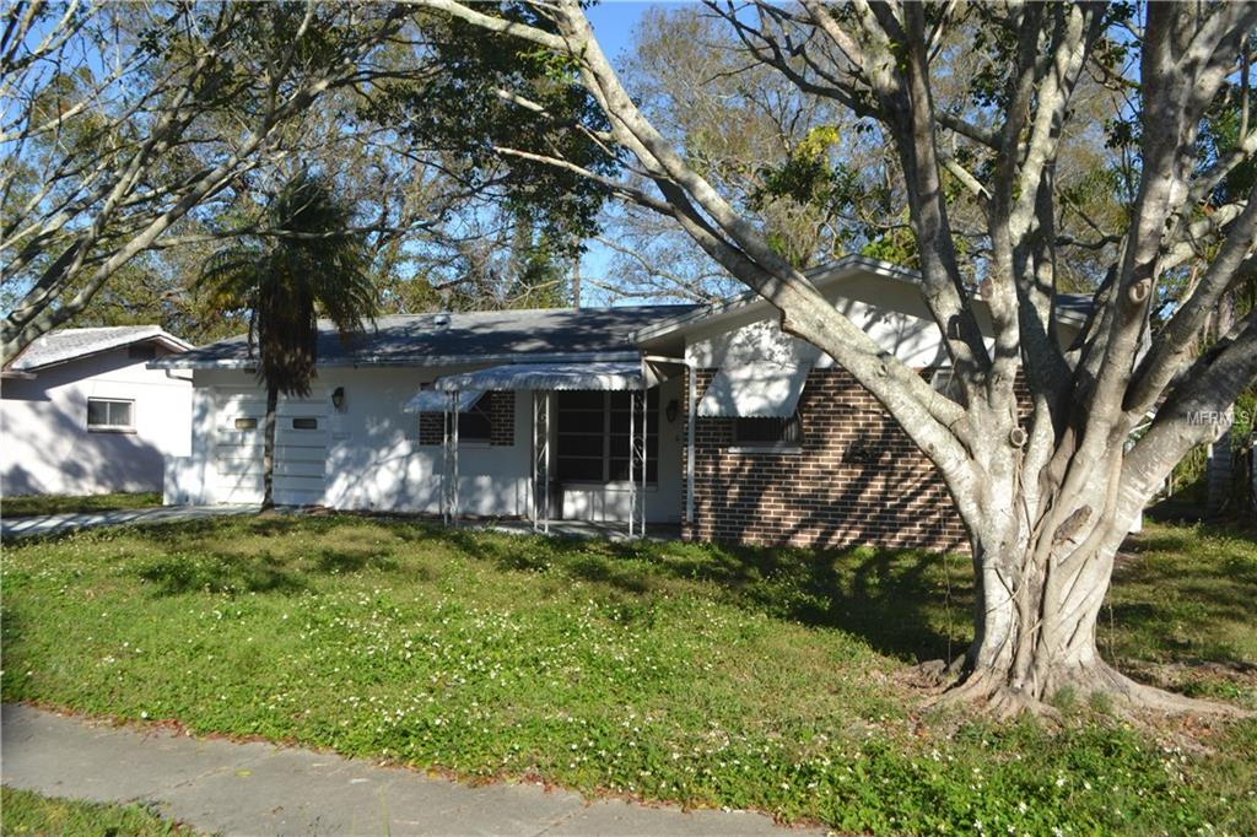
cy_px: 418
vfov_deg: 39.9
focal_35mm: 33
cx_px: 628
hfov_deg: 57.2
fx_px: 1152
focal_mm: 22
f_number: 7.1
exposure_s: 1/200
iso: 100
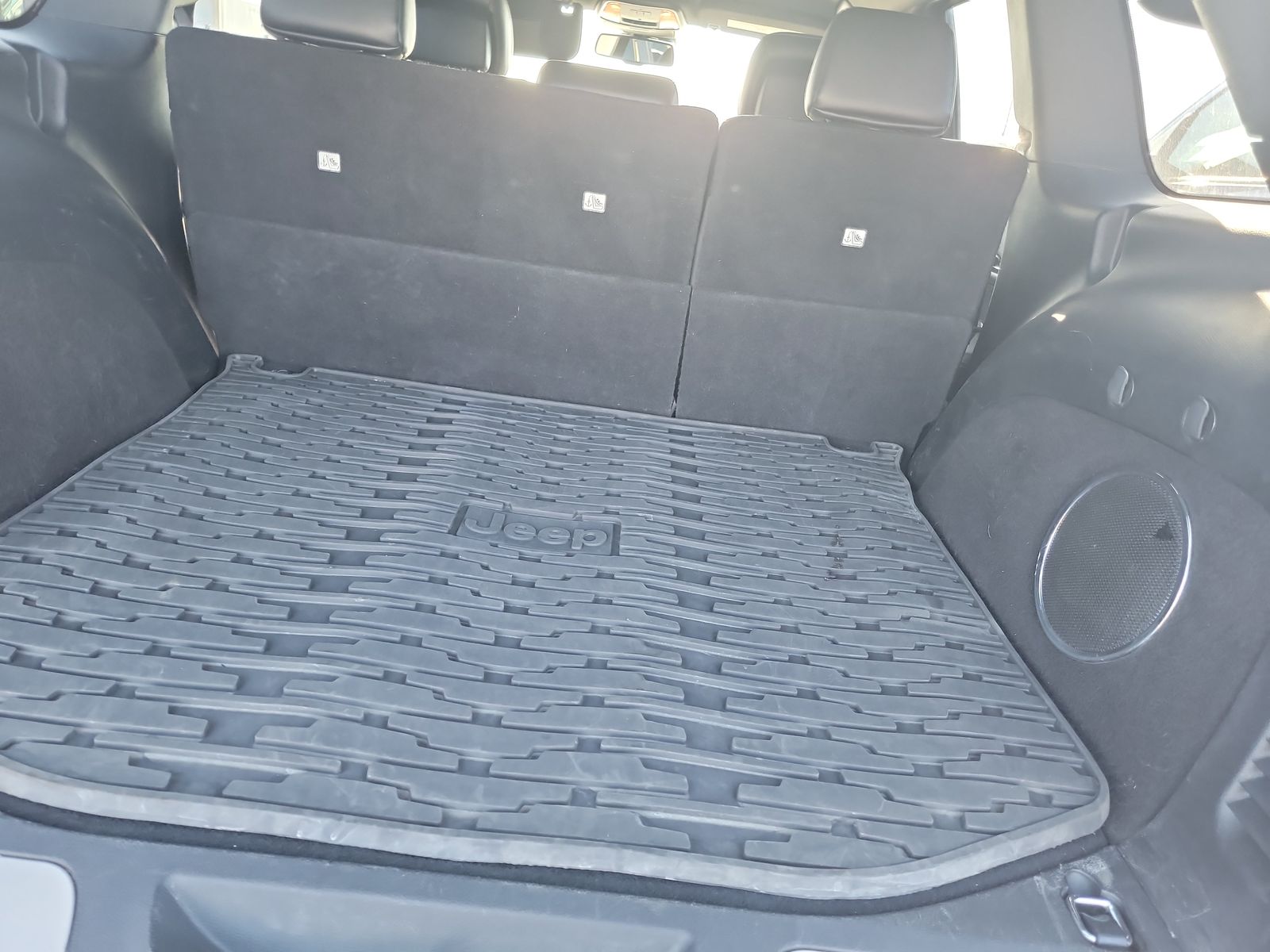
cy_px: 476
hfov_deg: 71.6
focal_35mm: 24
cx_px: 635
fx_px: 881
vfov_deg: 56.8
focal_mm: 6.7
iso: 534
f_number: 1.8
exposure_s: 1/59
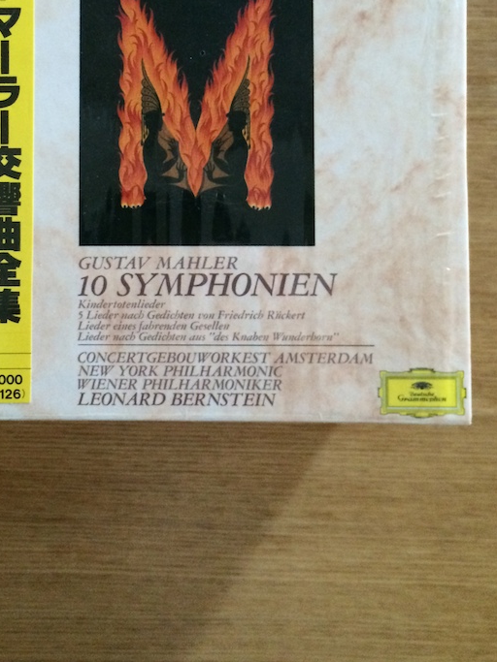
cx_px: 190
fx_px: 862
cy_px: 169
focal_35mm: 45
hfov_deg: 32.0
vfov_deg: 40.9
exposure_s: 1/15
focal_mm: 4.12
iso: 400
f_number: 2.2
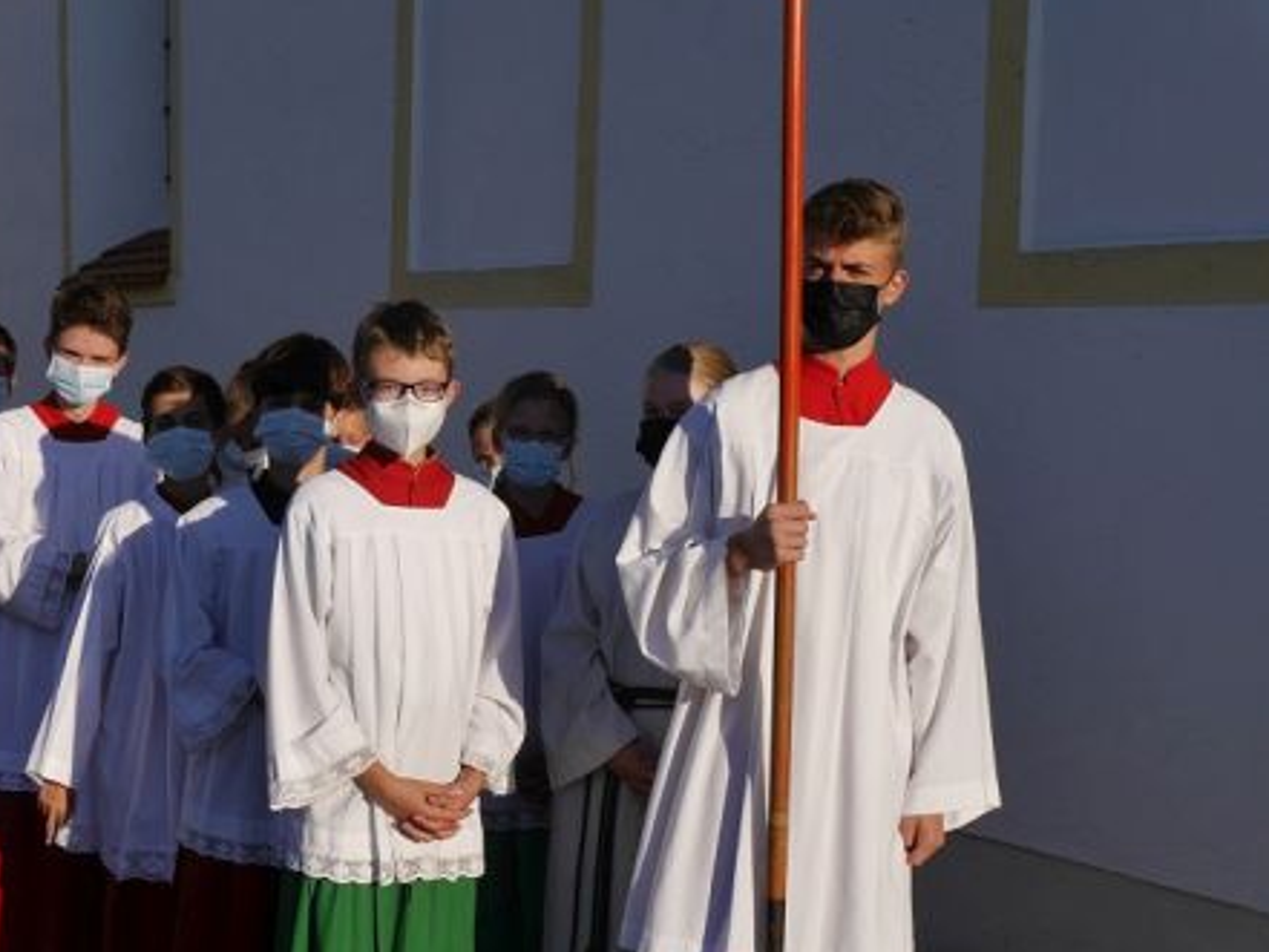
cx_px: 417
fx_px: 2494
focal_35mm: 68
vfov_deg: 21.6
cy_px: 615
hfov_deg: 28.4
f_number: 10
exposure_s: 1/400
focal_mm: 25
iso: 160
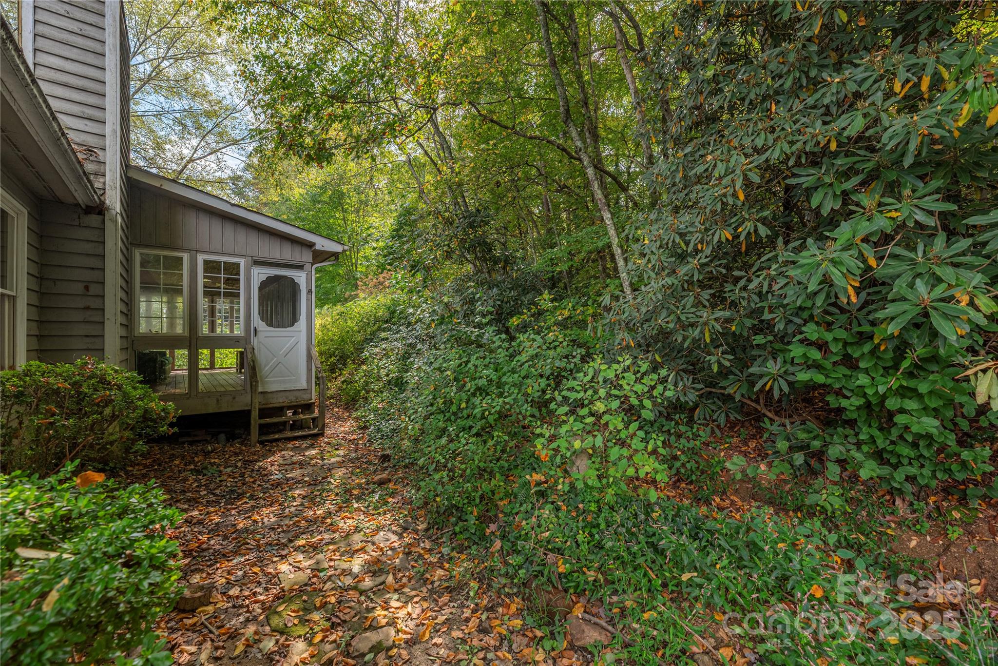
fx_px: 388
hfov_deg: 104.2
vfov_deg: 81.2
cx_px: 499
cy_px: 333
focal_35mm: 14
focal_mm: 14
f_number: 7.1
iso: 320
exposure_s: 1/1000
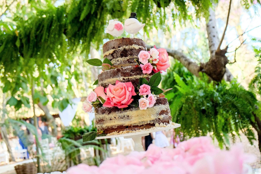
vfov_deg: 36.9
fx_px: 261
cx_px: 128
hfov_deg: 53.1
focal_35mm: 36
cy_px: 88
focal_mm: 23.3
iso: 2000
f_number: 3.2
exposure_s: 1/250
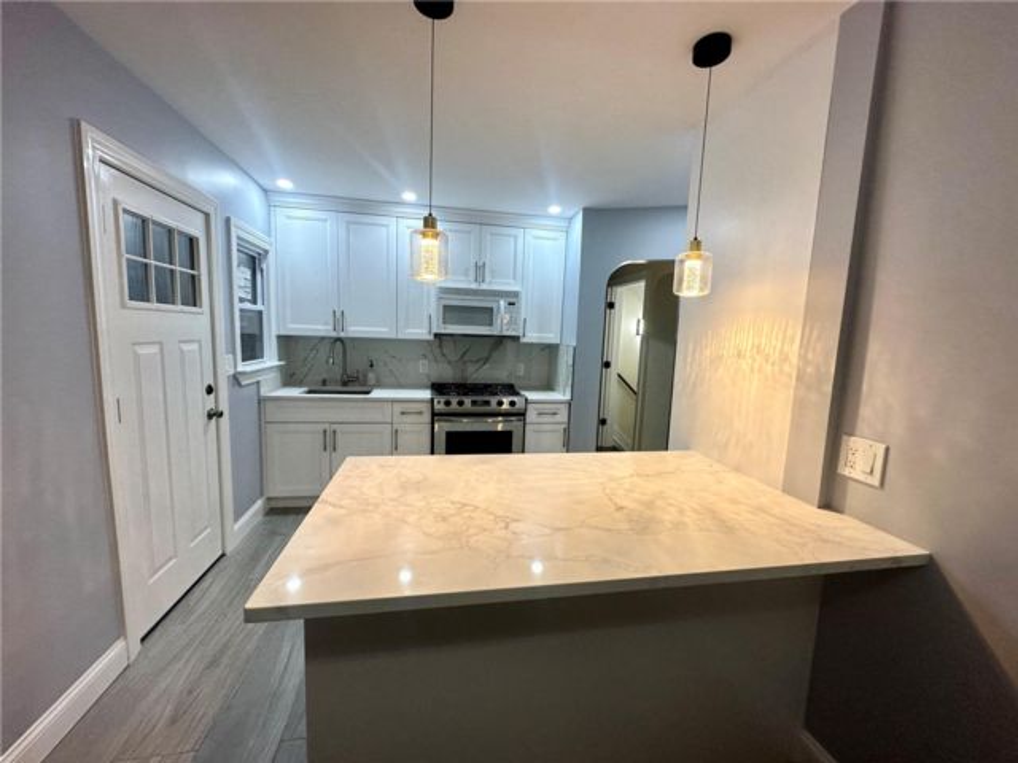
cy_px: 382
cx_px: 509
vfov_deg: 85.7
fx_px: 412
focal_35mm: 14
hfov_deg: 102.1
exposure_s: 1/120
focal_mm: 2.22
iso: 125
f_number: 2.2
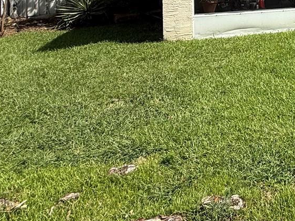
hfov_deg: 33.2
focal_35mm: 40
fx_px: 341
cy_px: -31
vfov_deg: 31.3
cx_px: 391
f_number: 2.2
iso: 50
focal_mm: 2.22
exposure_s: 1/2024
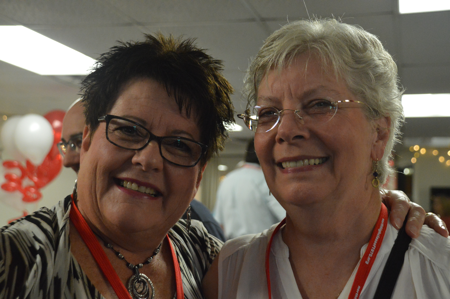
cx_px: 225
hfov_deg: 37.9
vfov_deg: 25.7
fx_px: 656
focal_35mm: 52
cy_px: 150
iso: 3200
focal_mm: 35
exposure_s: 1/50
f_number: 4.2
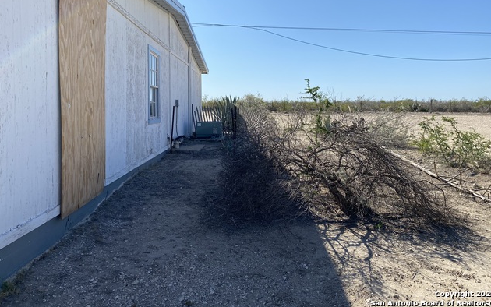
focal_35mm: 28
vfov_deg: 44.3
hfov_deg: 66.5
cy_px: 121
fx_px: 375
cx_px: 248
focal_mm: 4.25
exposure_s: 1/3125
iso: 32
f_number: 1.8
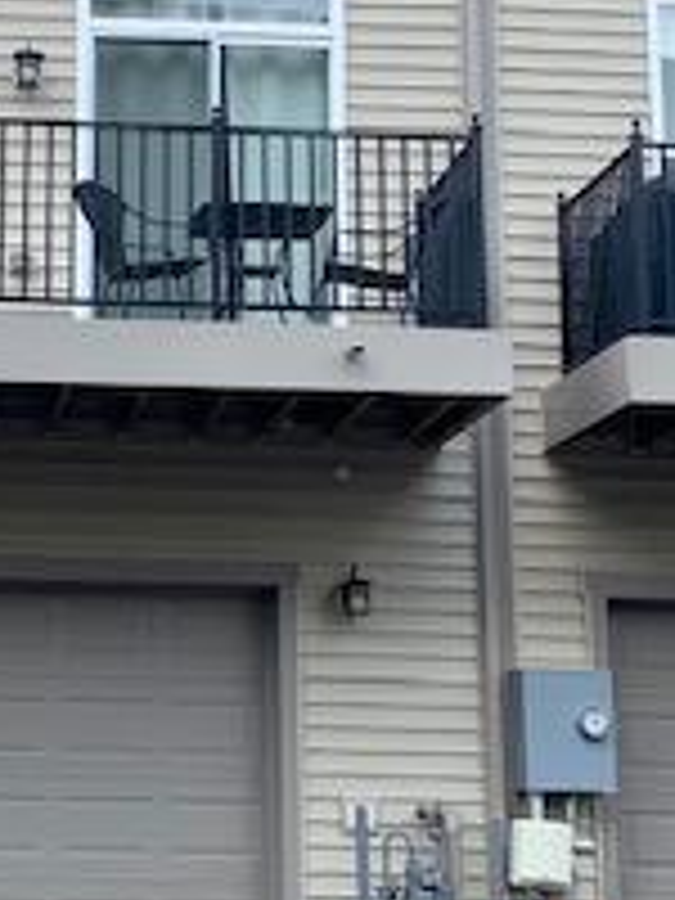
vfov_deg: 23.5
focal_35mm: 83
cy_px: 310
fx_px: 2158
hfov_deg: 17.5
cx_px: 45
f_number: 1.8
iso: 25
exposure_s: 1/879
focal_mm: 4.25
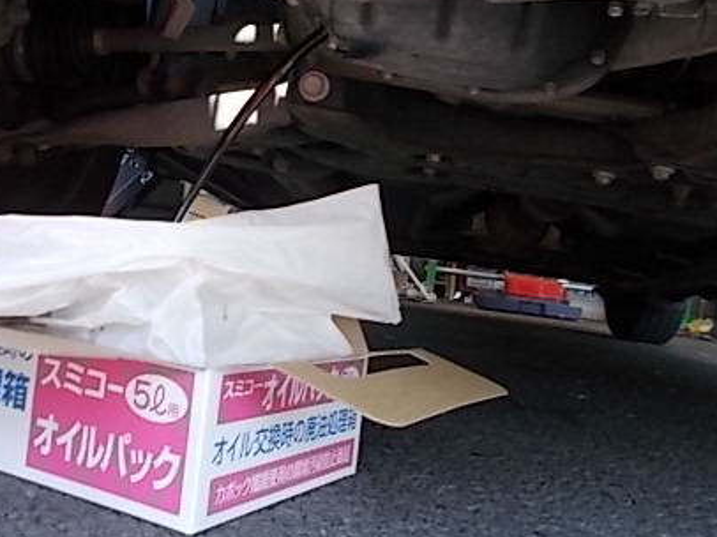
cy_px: 219
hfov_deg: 45.4
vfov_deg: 35.0
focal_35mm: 41
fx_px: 849
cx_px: 270
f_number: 3.2
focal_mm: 4.6
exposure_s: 1/60
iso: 80
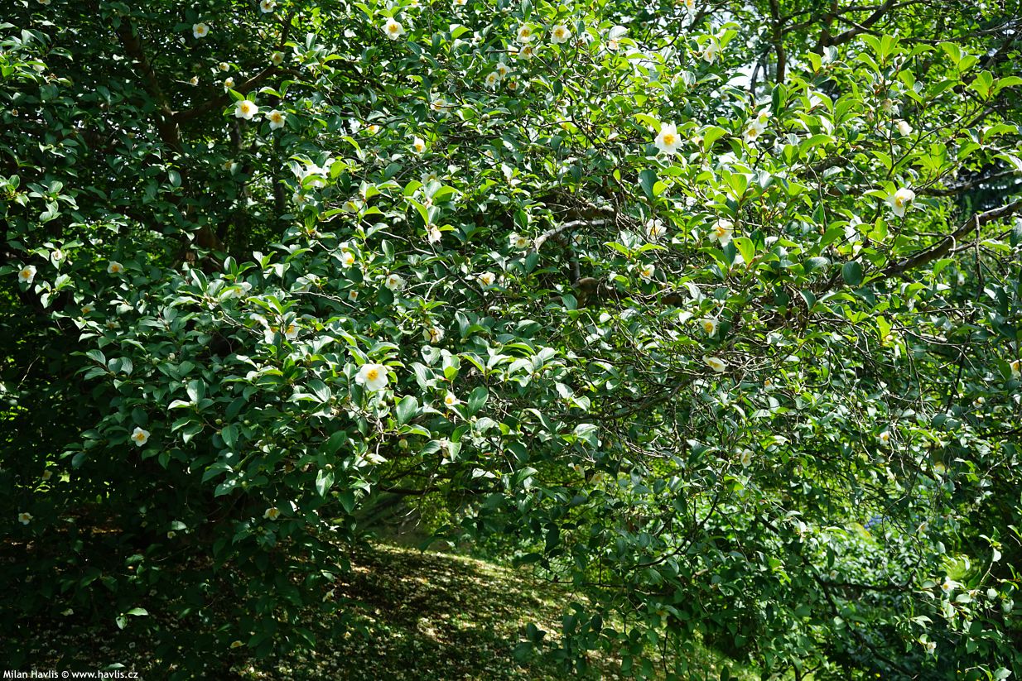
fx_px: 1192
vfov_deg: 31.9
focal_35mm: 42
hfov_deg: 46.4
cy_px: 340
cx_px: 511
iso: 100
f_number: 7.1
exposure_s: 1/80
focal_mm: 42
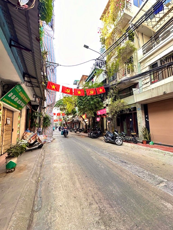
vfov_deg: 102.1
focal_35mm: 14
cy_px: 115
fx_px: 93
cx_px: 86
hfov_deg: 85.7
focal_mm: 2.22
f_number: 2.2
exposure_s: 1/99
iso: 160
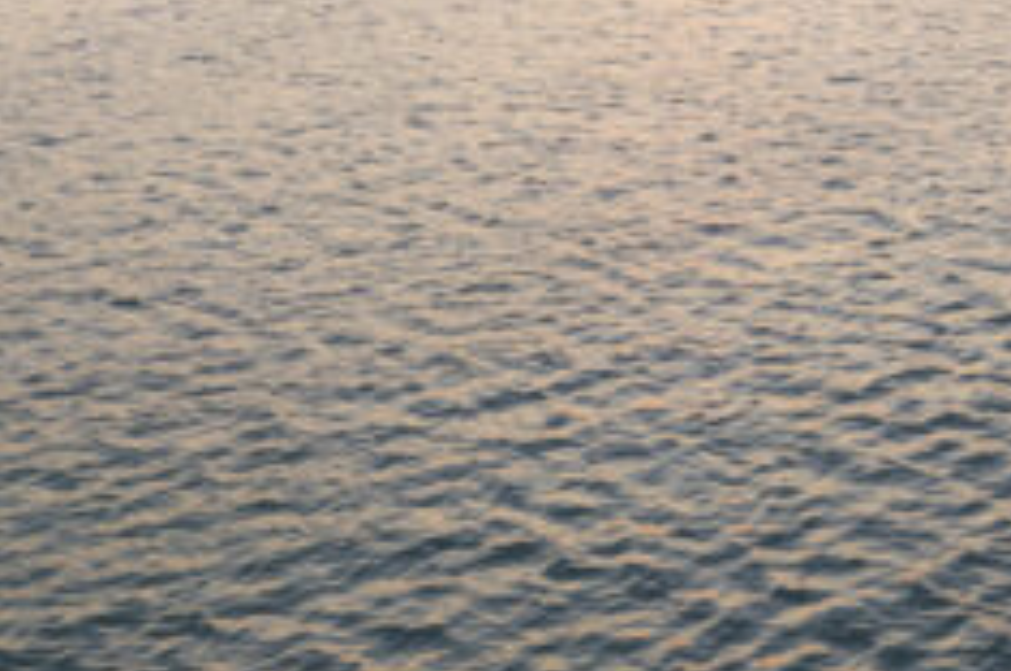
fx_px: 2103
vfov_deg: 16.8
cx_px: 1304
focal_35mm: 75
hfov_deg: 23.9
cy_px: -273
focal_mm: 8.38
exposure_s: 1/200
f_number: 2.8
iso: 100
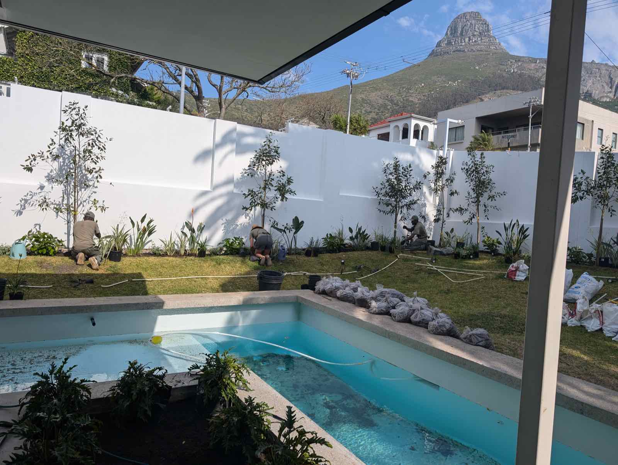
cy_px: 232
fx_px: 429
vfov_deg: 56.9
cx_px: 309
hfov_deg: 71.5
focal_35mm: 24
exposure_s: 1/1706
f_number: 1.68
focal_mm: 6.9
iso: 22
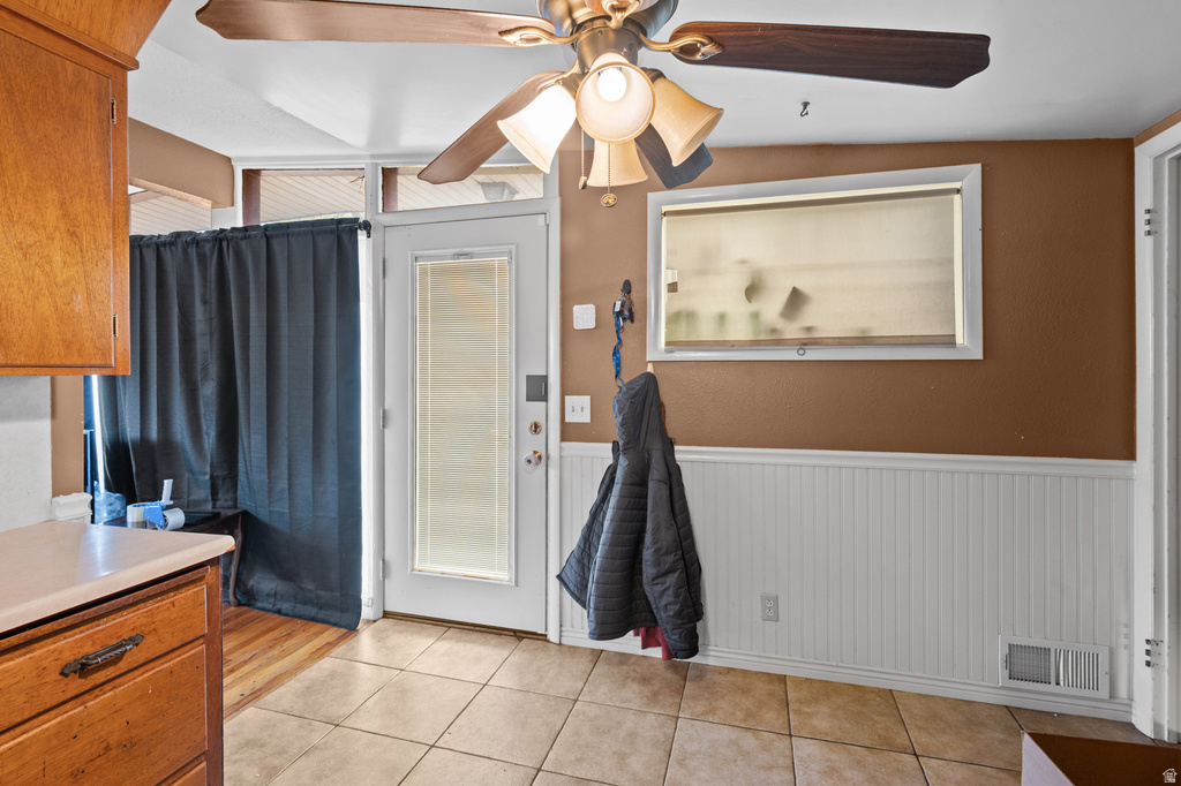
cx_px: 590
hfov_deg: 96.8
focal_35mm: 16
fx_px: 525
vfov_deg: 73.7
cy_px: 393
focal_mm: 16
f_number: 9
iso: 250
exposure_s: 1.3
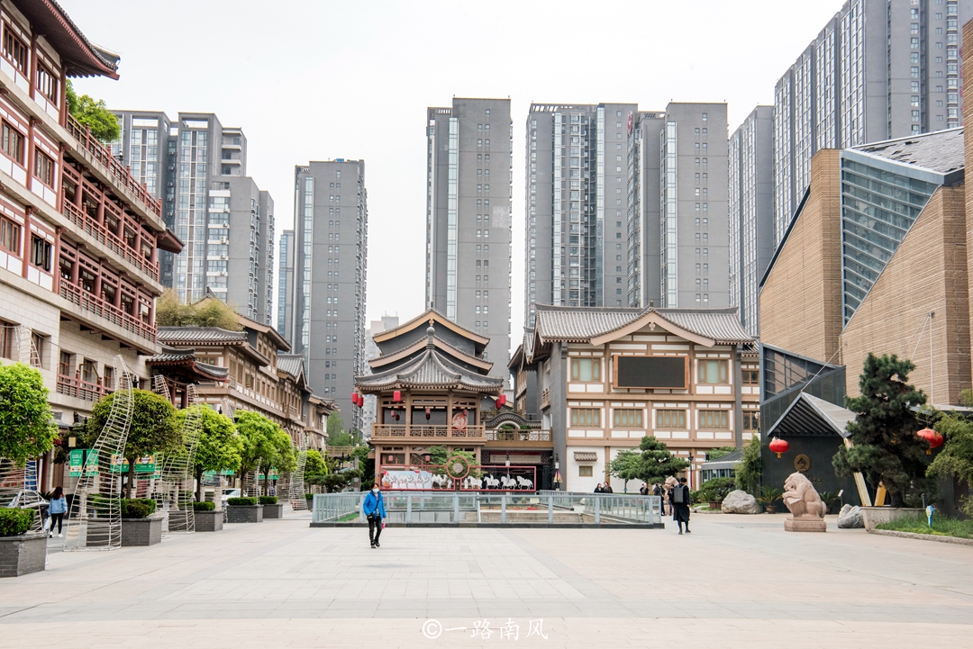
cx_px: 486
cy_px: 324
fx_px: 1244
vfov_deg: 29.3
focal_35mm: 46
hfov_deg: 42.7
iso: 1000
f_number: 13
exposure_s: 1/100
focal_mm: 46
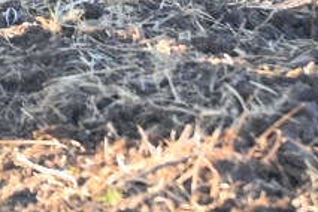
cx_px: -342
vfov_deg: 2.9
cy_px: -569
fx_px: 4090
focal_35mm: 463
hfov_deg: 4.4
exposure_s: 1/800
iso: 1600
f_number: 4
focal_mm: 61
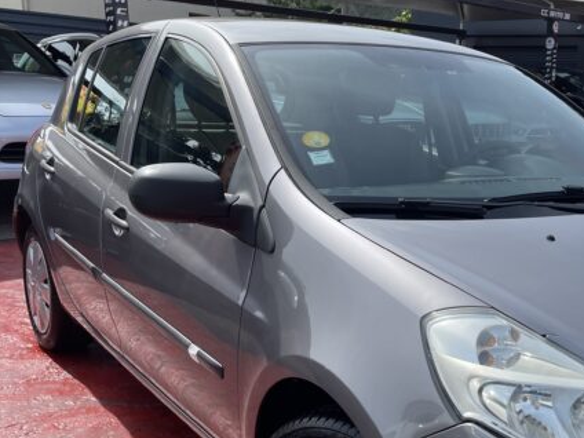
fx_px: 827
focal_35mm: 49
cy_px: 300
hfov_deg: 37.3
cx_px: 482
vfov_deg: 29.4
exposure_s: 1/2353
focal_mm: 4.2
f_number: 1.6
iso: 32
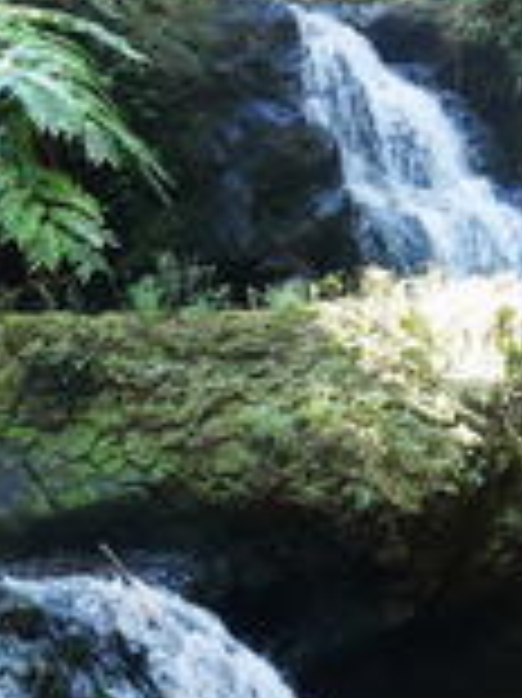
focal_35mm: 93
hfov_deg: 15.8
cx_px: 382
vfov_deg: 20.9
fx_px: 1872
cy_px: 153
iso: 500
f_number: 2.8
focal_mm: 16
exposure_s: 1/60
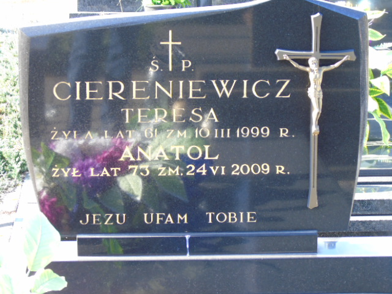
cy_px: 147
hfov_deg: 15.9
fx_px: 1404
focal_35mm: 124
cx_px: 196
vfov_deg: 12.0
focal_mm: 22
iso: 160
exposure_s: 1/40
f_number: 4.6
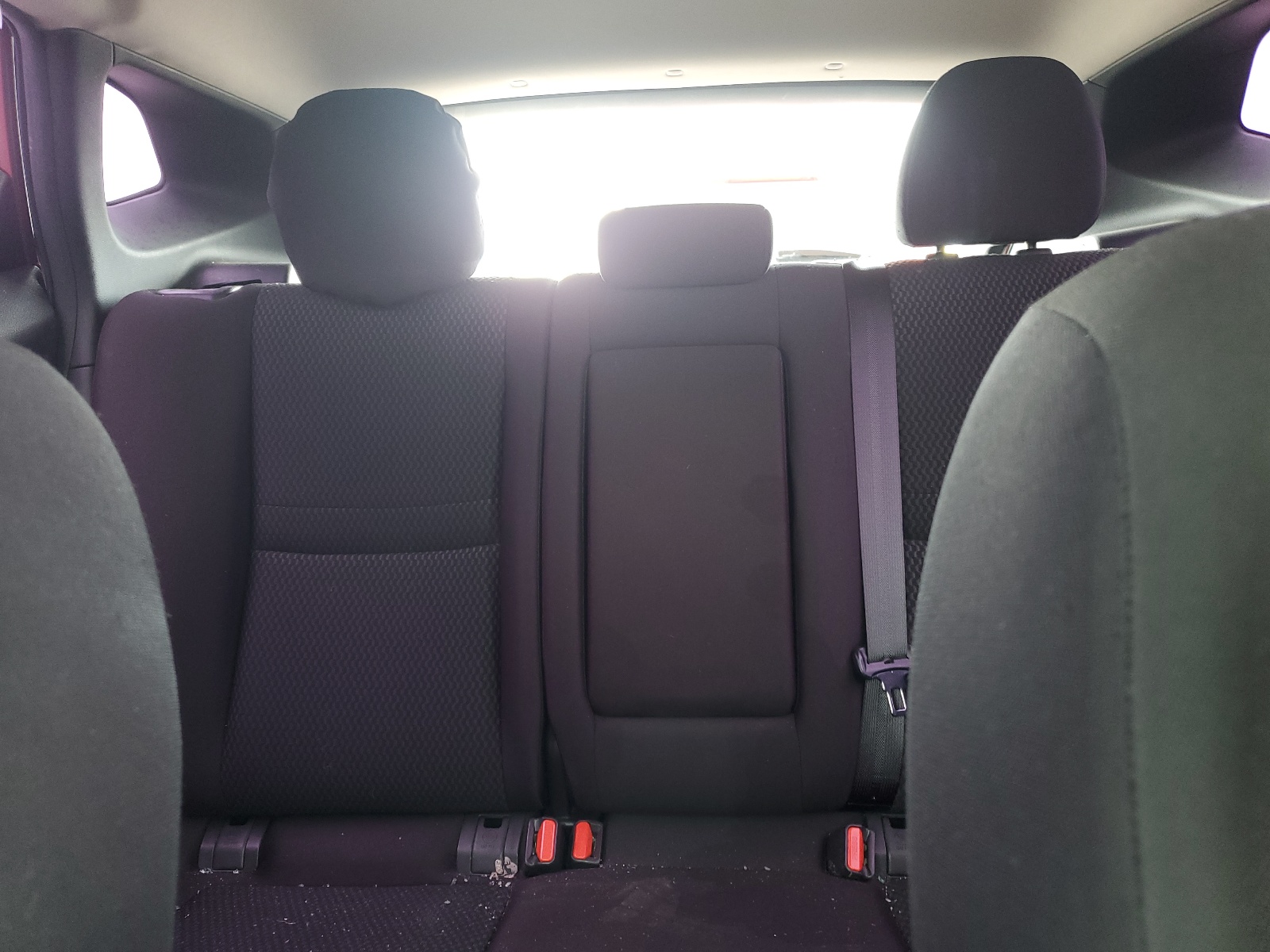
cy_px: 476
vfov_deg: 53.1
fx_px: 954
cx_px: 635
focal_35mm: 26
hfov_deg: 67.3
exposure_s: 1/60.2
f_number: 1.5
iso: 92
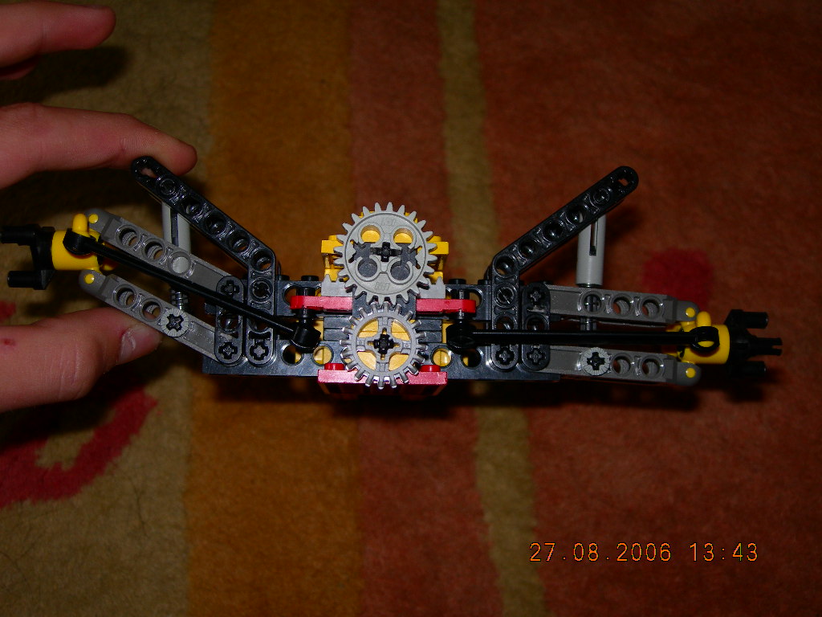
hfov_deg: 37.5
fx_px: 1211
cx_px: 411
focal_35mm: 51
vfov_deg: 28.6
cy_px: 308
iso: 50
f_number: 3.2
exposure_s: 1/60.1
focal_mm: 10.6
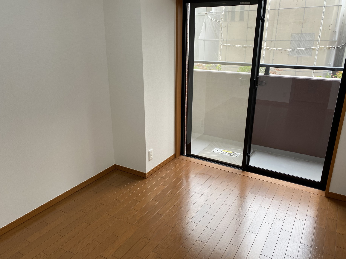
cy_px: 131
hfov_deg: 65.3
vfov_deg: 51.4
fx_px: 270
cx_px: 172
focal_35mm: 27
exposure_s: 1/122
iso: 50
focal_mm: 4.25
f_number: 1.8
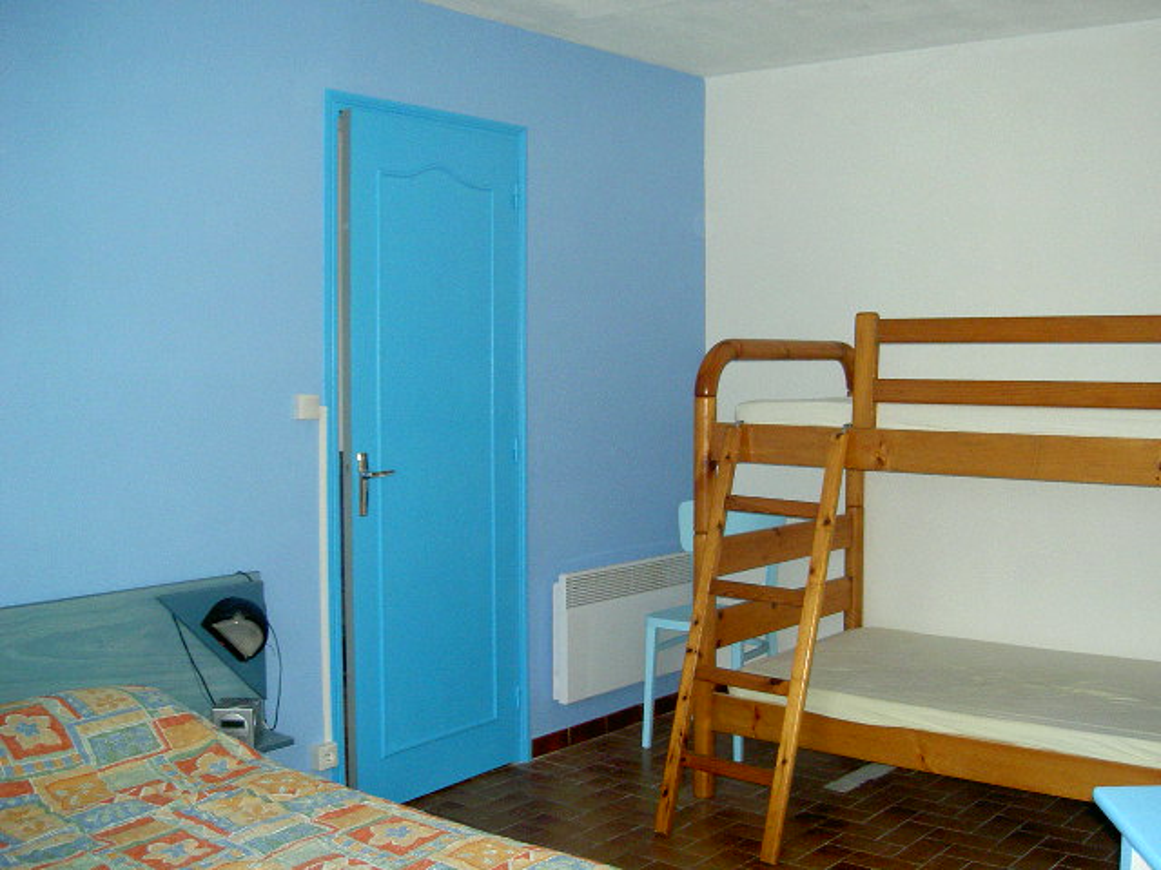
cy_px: 435
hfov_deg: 47.9
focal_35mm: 39
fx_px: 1308
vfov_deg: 36.8
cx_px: 580
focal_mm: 8
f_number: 2.8
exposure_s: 1/59.5
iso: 100
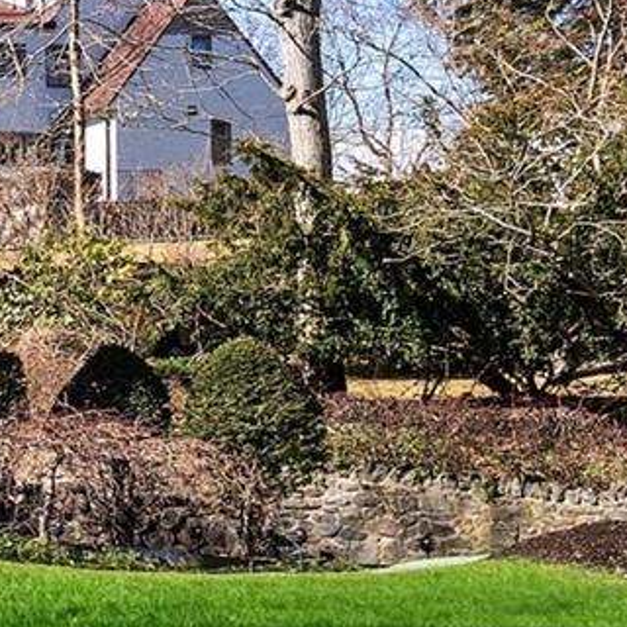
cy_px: 401
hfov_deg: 13.1
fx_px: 1783
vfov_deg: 19.9
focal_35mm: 87
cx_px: -1003
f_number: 11
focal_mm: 16
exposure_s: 1/125
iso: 200
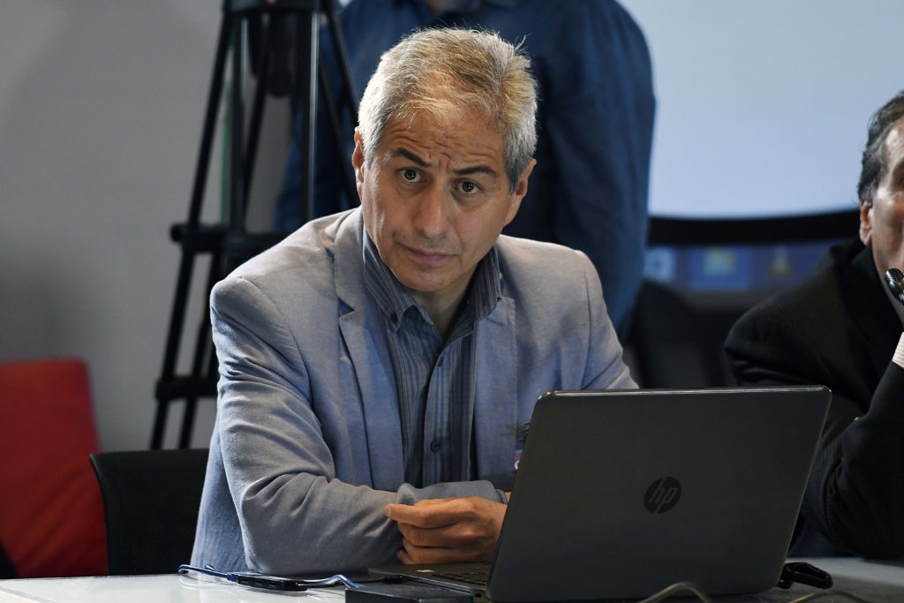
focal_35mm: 248
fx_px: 6215
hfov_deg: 8.3
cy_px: 302
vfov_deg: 5.6
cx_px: 452
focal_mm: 165
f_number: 4
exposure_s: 1/100
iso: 1600
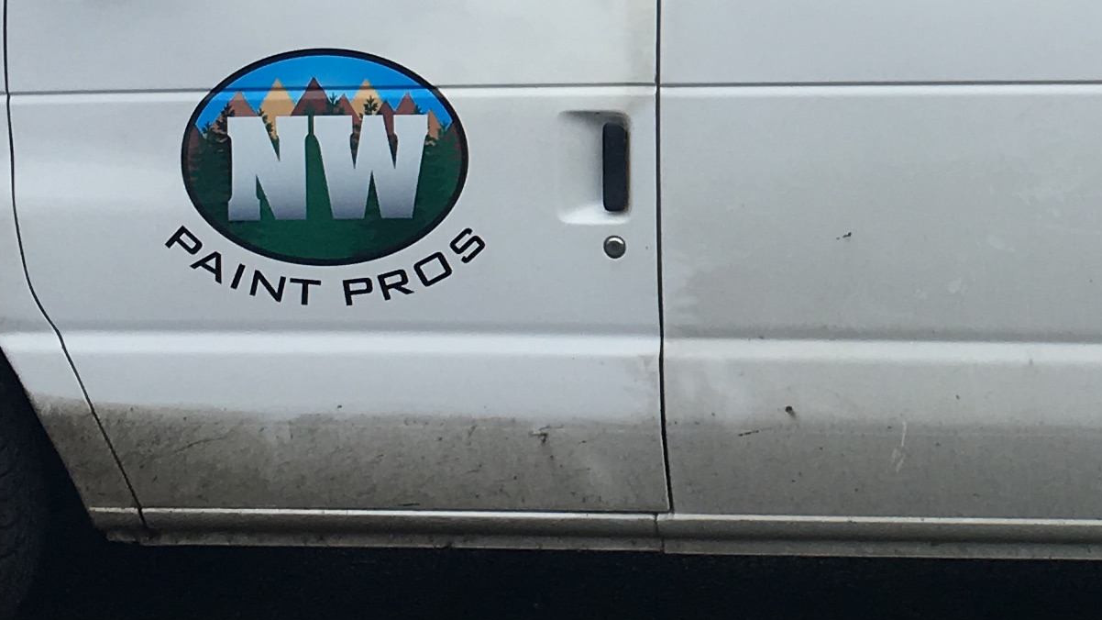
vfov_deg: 11.3
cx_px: 1137
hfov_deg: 19.5
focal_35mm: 106
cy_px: -51
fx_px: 3097
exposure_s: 1/541
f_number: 2.2
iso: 25
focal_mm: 4.15
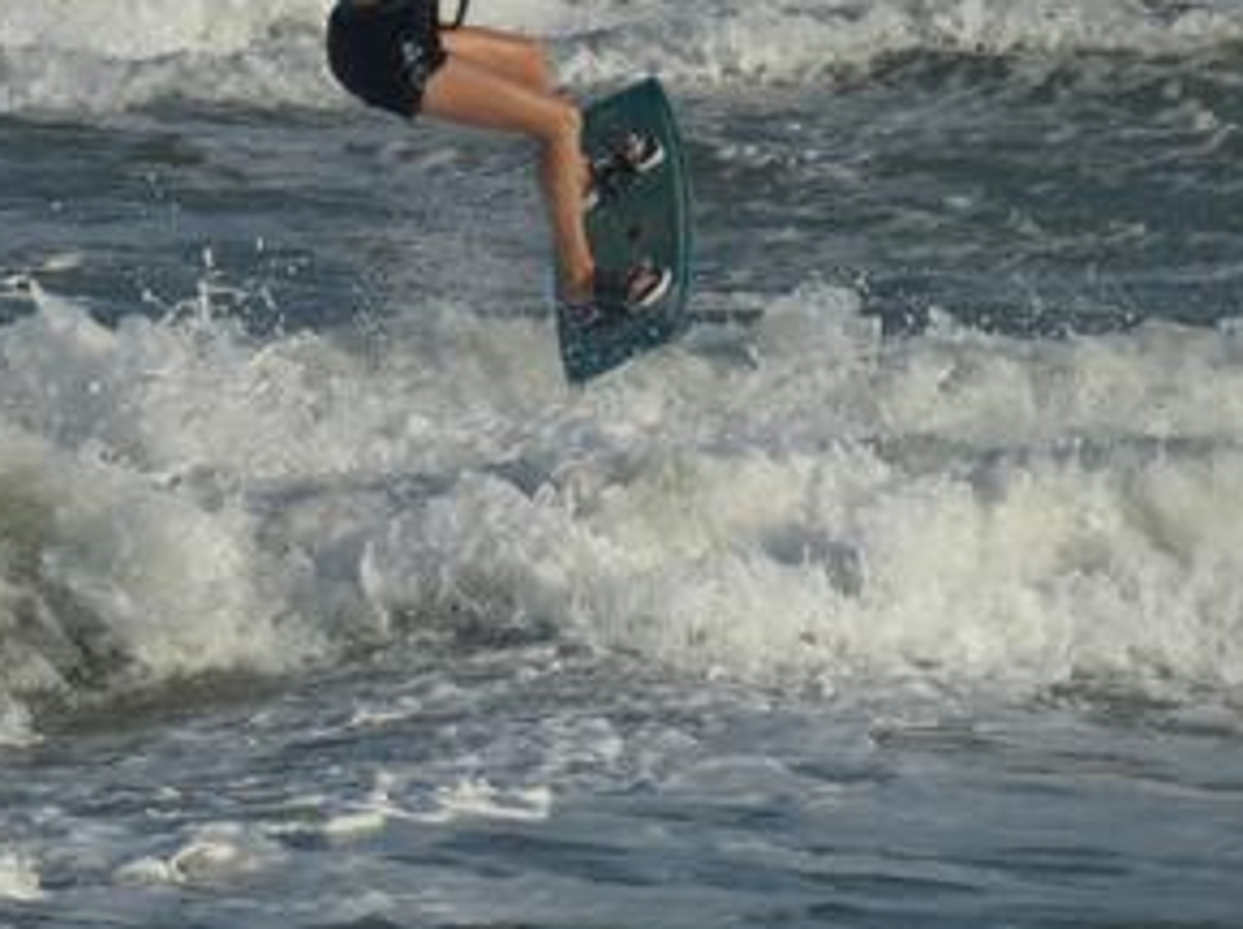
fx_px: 36294
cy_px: 351
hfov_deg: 2.0
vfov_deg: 1.5
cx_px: 361
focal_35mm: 1012
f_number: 5.6
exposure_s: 1/800
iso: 80
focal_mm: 104.7
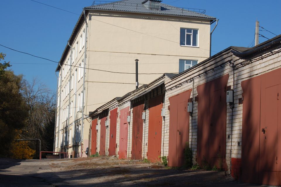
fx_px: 644
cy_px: 94
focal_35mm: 82
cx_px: 140
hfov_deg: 24.6
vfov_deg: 16.6
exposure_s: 1/400
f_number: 10
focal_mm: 55
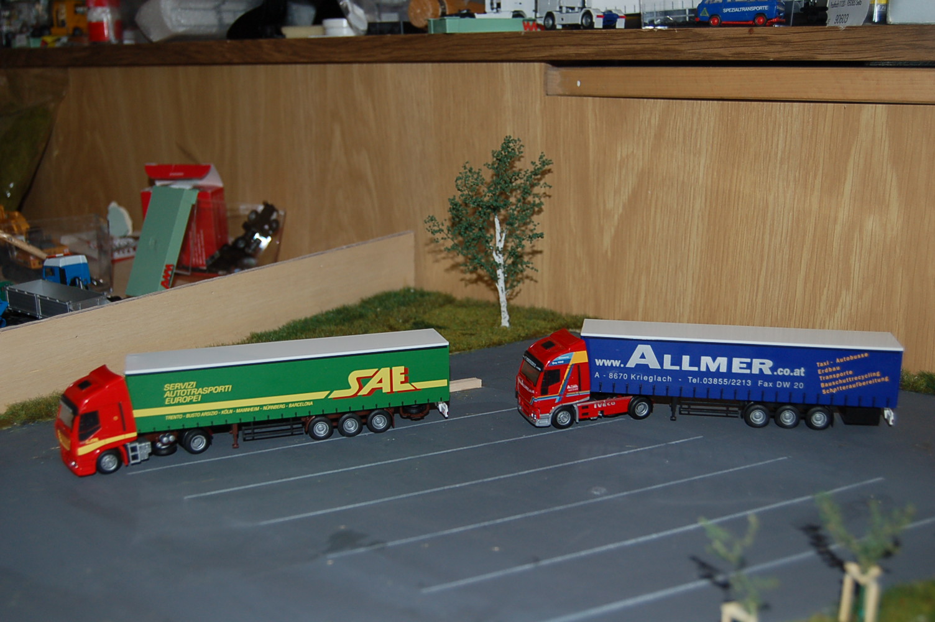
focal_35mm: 39
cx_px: 468
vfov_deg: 34.1
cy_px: 311
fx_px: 1012
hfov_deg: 49.6
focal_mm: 26
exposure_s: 1/60
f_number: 4
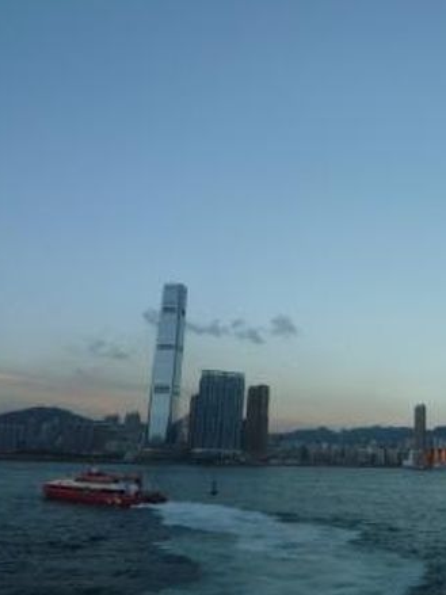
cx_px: 361
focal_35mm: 37
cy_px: 307
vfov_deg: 50.1
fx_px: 636
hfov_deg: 37.2
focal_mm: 4.4
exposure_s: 1/200
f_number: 2.8
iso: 100
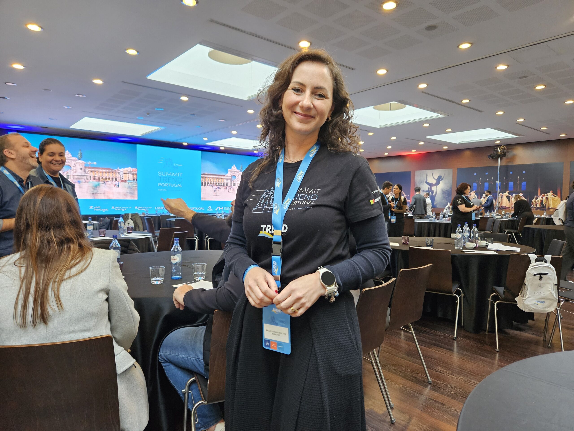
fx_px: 381
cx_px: 287
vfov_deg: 58.9
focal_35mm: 23
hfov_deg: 73.9
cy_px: 216
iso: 800
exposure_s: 1/100
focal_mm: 5.4
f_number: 1.8
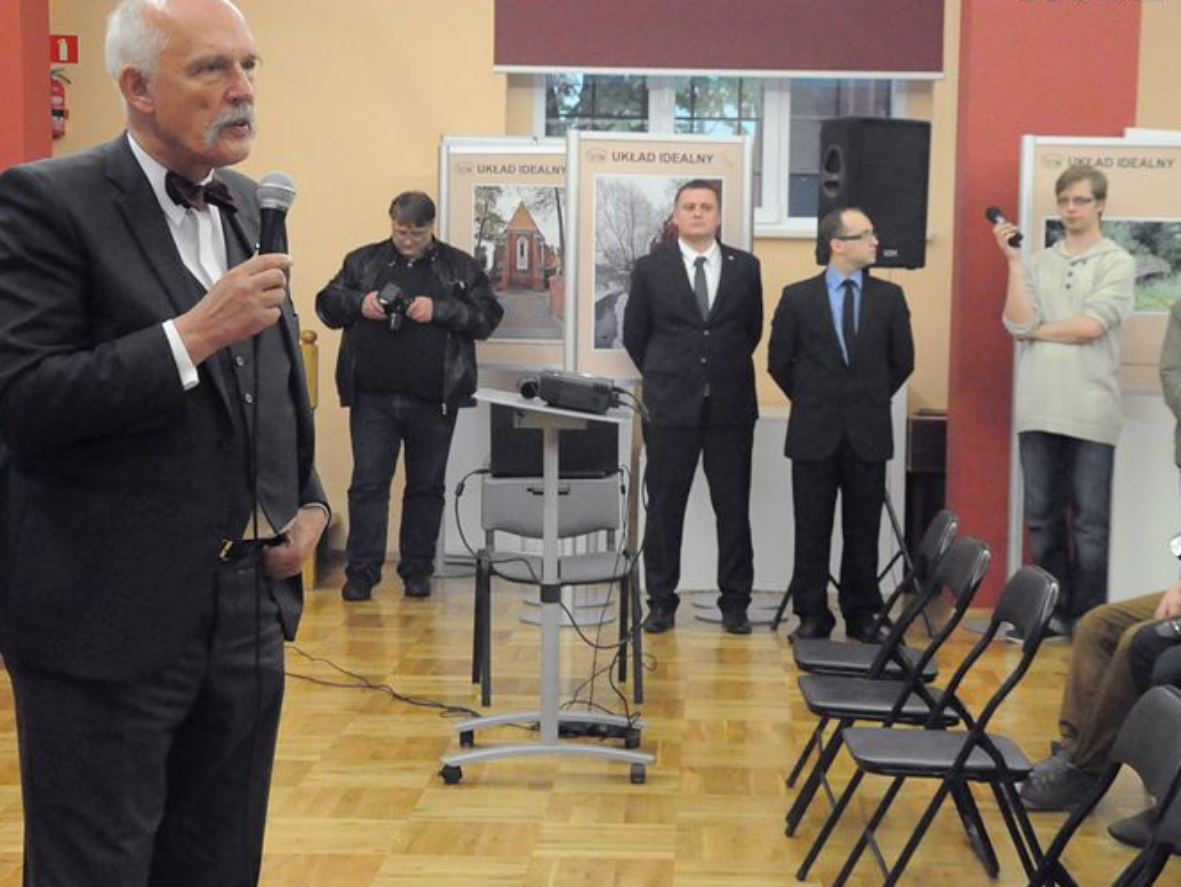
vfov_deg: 22.7
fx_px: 2206
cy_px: 425
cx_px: 661
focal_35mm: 65
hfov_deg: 29.9
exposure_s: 1/160
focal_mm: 35
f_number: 6.3
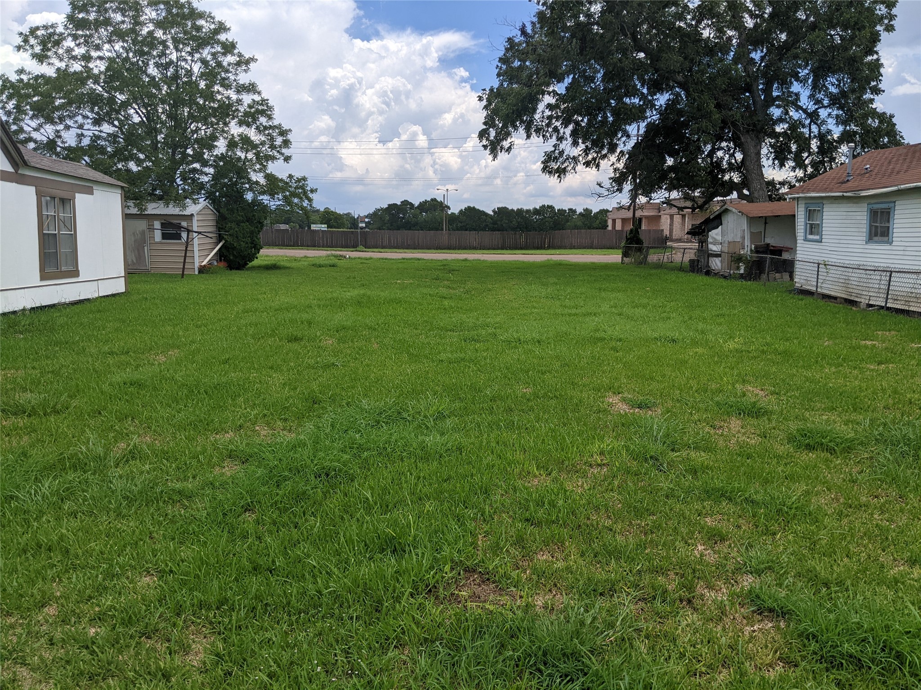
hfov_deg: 65.3
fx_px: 718
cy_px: 345
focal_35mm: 27
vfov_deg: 51.4
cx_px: 460
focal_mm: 4.44
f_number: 1.8
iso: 56
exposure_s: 1/4695
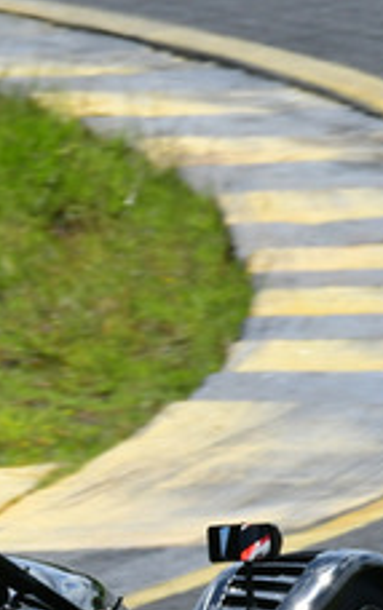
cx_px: -134
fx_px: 32135
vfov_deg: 1.1
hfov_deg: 0.7
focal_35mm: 1929
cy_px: 455
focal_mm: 360
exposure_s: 1/640
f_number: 11
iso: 320
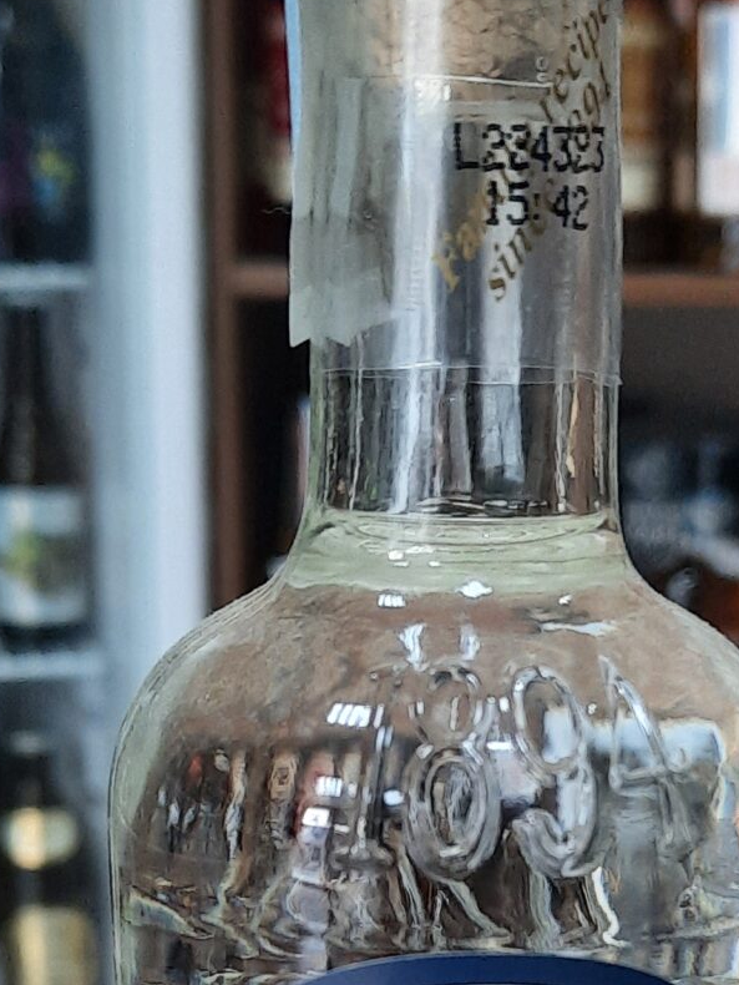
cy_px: 1046
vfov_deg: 22.9
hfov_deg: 18.2
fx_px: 2304
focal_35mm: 81
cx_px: 465
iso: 320
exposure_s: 1/50
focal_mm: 4.6
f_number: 2
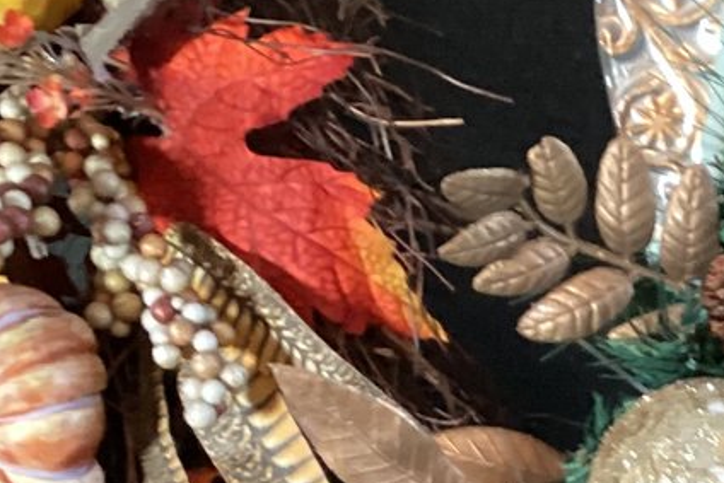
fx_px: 2313
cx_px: 716
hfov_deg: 17.4
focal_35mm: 115
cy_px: 672
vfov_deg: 11.5
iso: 320
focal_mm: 3.3
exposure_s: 1/25
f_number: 2.4
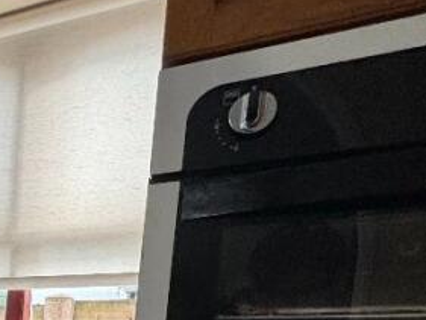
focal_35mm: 51
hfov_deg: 27.5
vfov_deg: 24.1
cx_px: -194
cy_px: 444
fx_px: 628
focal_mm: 2.22
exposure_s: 1/99
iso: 160
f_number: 2.2
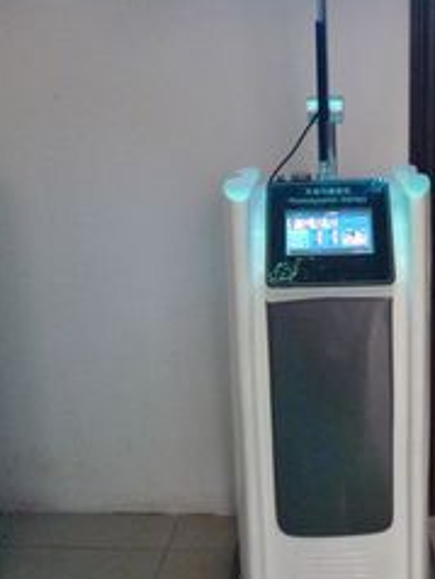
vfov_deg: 40.2
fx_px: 786
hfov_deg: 30.5
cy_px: 224
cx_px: 321
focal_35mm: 47
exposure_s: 1/15
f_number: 3.1
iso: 800
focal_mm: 5
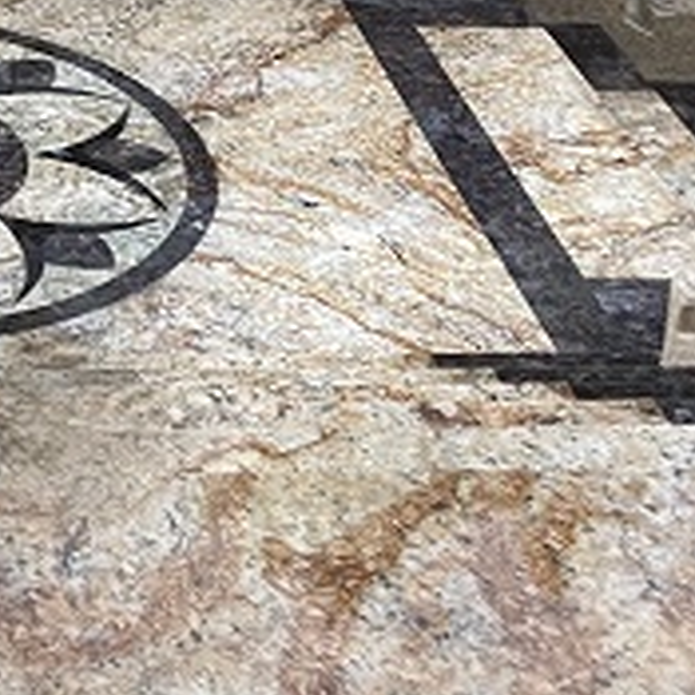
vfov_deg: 16.2
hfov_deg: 16.0
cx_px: -123
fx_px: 2385
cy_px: -48
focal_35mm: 105
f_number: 1.6
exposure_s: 1/91
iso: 125
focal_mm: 5.1
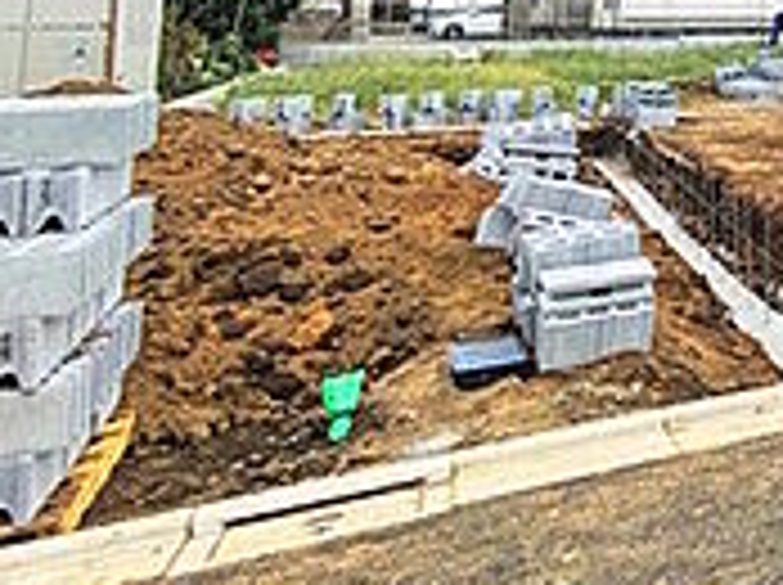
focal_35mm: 50
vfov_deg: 26.2
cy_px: -101
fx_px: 1129
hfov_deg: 25.5
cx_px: 1246
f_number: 2.2
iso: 55
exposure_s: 1/891
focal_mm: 1.83
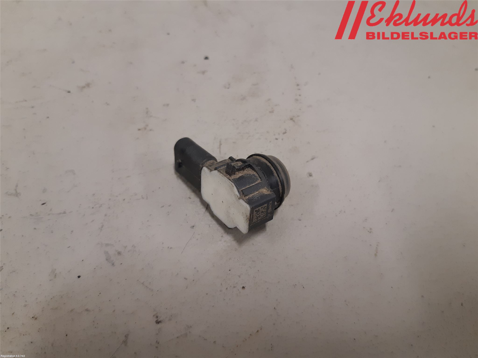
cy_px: 179
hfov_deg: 67.3
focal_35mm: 26
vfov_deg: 53.1
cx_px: 239
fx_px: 359
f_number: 1.7
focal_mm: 3.93
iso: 160
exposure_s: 1/50
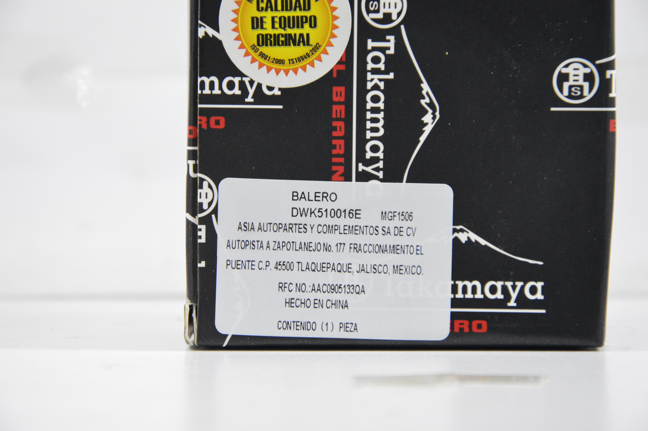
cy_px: 216
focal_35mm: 158
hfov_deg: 13.1
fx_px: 2832
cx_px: 324
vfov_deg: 8.7
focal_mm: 105
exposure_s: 1/100
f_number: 7.1
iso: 3200
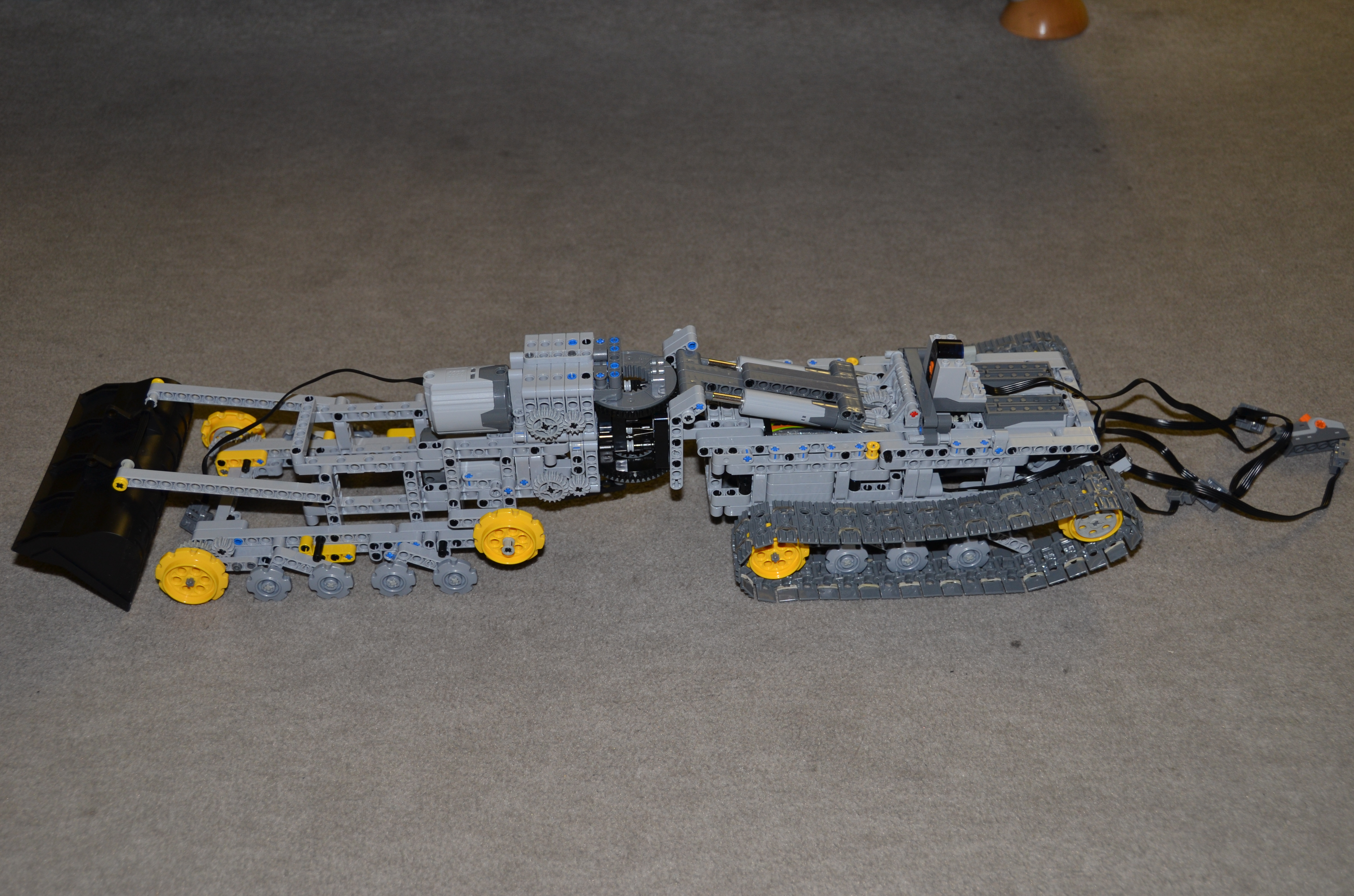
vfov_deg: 34.1
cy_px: 448
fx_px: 1464
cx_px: 677
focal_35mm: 39
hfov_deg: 49.6
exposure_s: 1/60
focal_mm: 26
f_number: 4
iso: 220
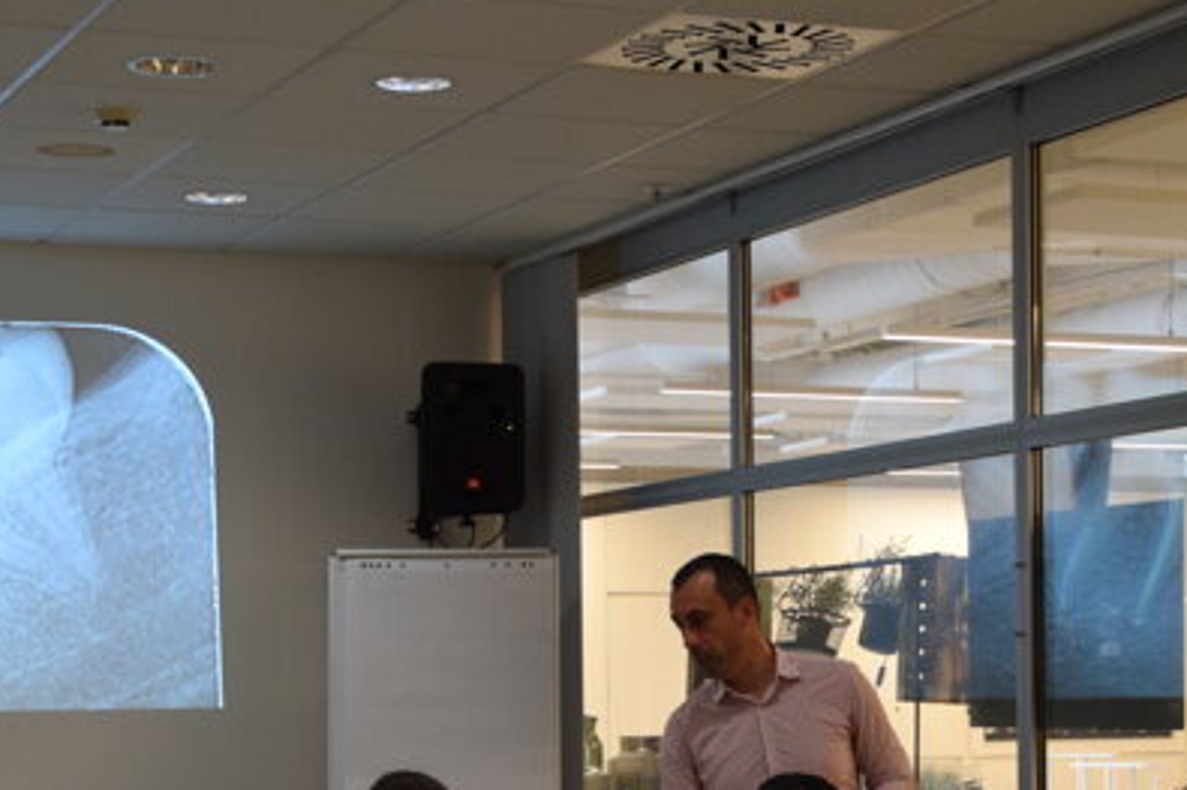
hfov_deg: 22.1
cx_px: 610
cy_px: 728
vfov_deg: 14.7
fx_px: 3032
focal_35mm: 92
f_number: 4
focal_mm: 28
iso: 1000
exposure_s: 1/60
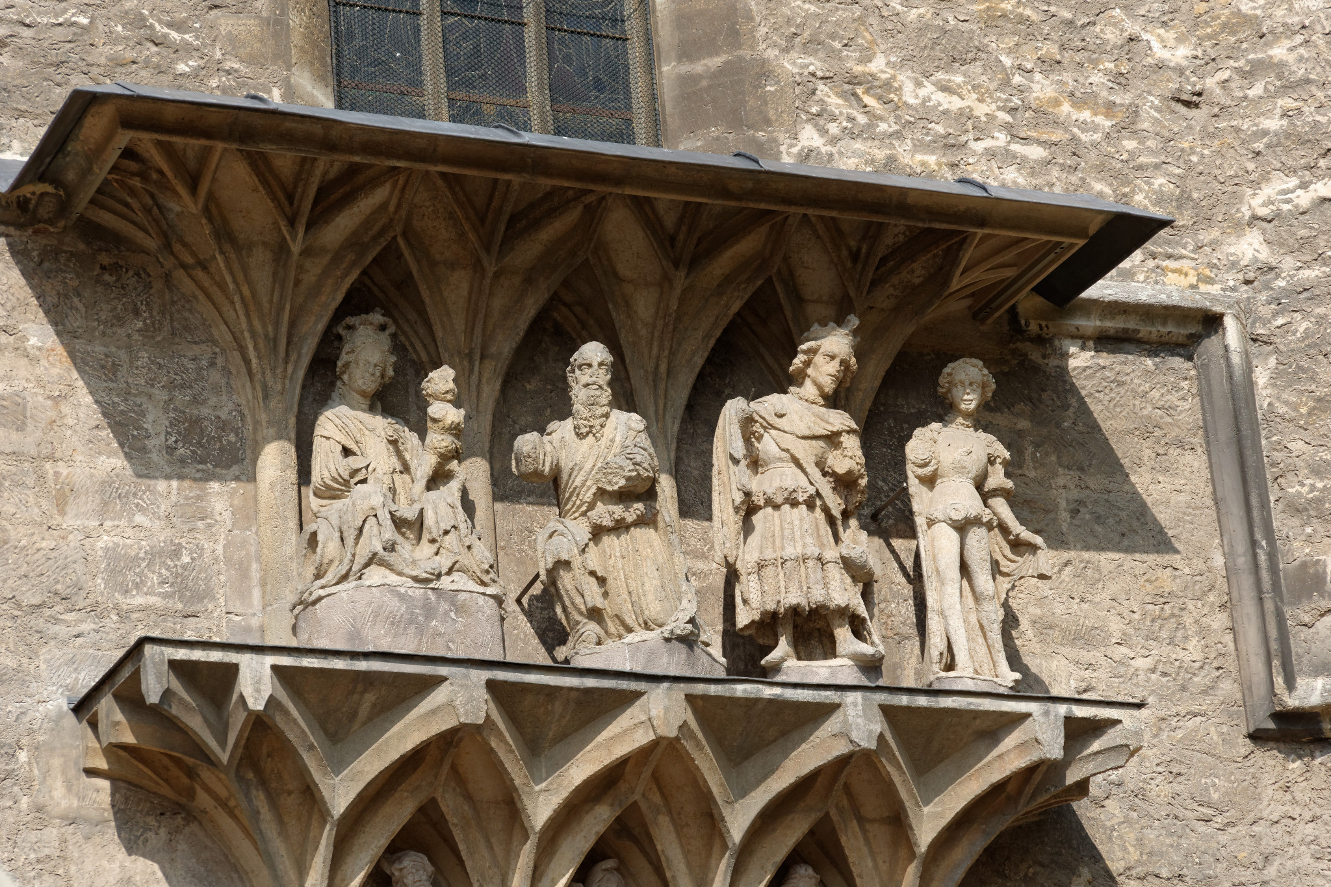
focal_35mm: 117
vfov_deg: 11.7
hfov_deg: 17.5
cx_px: 666
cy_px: 444
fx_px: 4325
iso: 400
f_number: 7.1
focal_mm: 78
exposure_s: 1/500
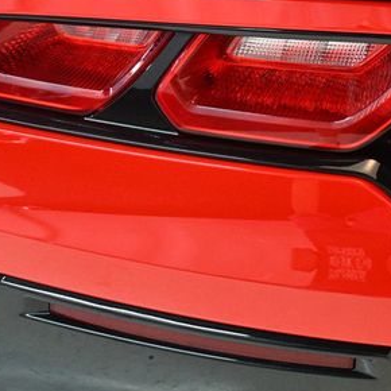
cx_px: 244
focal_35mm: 90
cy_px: 116
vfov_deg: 19.2
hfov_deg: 19.3
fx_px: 1150
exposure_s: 1/80
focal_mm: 32
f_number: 4
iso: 3200
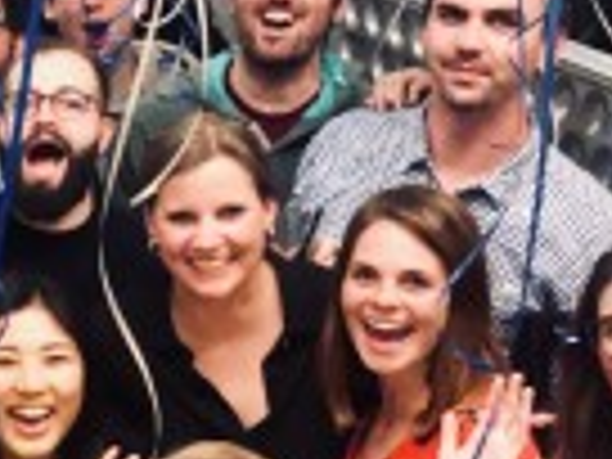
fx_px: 1945
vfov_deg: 13.4
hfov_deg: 16.2
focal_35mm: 110
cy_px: 304
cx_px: -326
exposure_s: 1/4
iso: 160
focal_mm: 4
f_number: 1.8
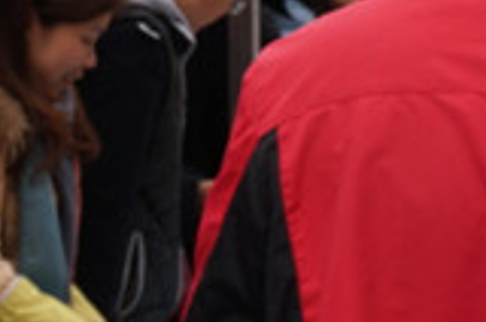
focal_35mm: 175
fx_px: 2356
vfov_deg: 7.8
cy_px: -9
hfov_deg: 11.6
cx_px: -18
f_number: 7.1
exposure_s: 1/100
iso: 100
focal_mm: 31
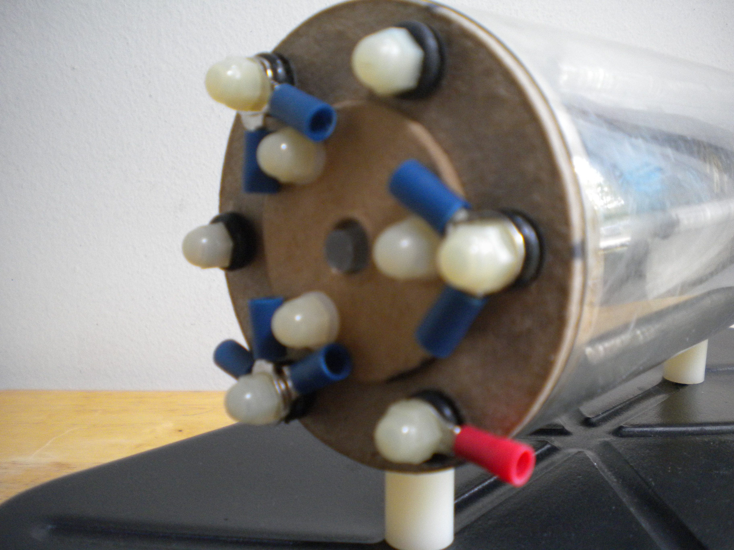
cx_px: 367
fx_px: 742
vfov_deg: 40.7
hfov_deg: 52.6
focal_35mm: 35
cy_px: 275
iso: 349
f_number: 3.1
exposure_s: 1/61.4
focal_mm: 6.3
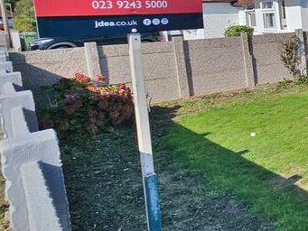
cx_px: 458
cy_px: 51
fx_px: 347
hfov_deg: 29.5
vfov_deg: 35.8
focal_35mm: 39
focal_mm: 2.2
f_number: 2.2
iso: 50
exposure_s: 1/2737
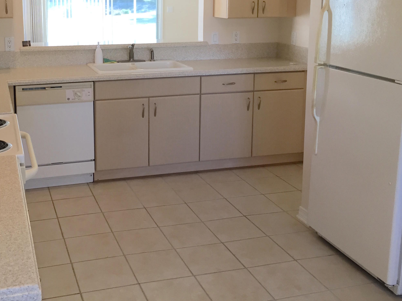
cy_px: 73
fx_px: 511
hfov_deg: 42.4
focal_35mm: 44
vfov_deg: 32.2
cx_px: 137
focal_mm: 4.15
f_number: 2.2
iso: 32
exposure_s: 1/30
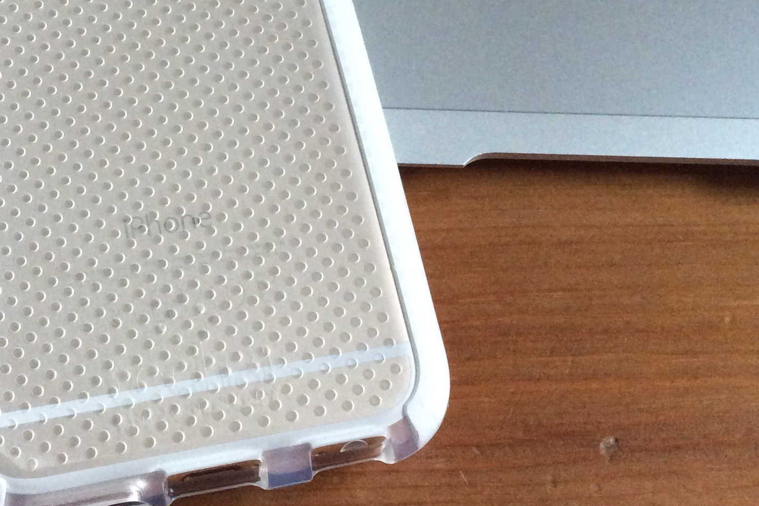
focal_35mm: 61
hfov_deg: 32.8
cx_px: 293
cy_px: 208
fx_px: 1286
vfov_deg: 22.2
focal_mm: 3.3
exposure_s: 1/20
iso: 250
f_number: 2.4
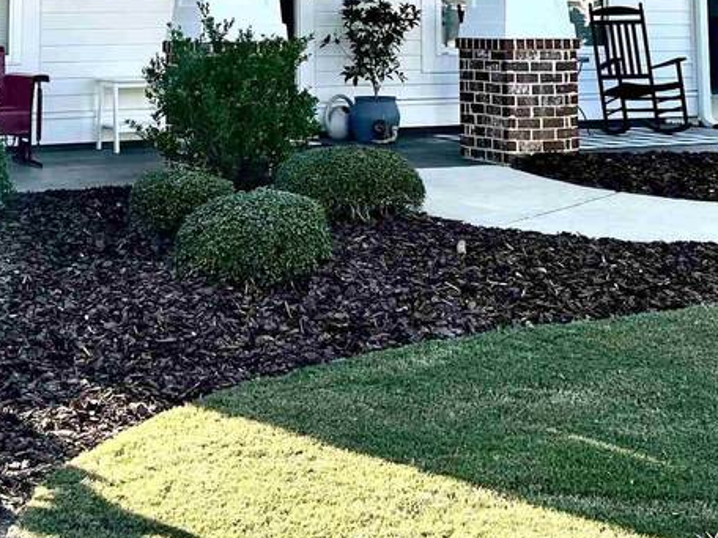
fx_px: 1514
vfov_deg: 19.0
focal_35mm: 73
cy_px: -121
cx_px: 332
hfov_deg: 26.7
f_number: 1.5
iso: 50
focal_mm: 5.7
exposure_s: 1/1344
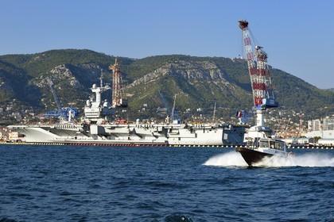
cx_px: 167
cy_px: 111
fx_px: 724
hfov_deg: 26.0
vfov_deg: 17.5
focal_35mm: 78
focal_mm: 78
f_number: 9
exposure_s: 1/400
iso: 200
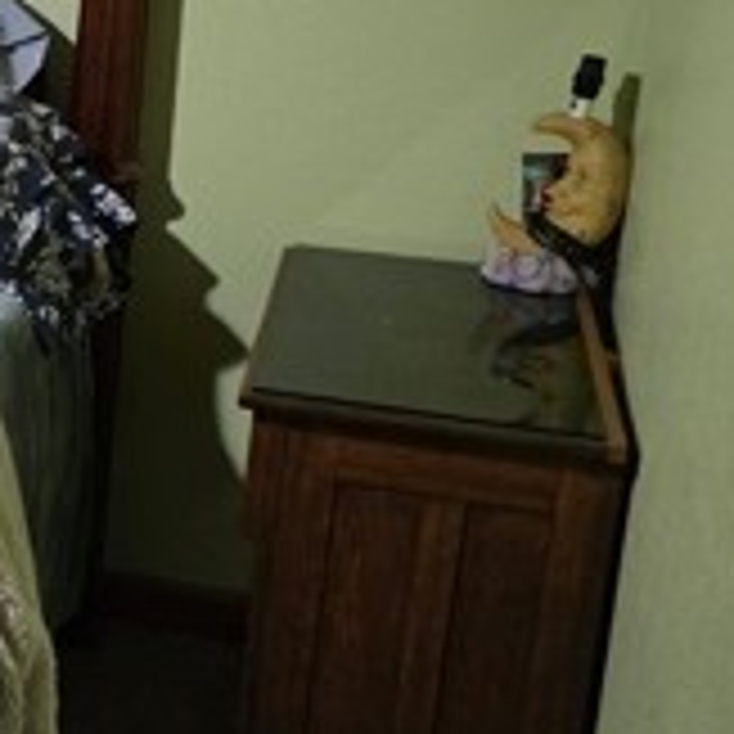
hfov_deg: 18.4
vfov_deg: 21.6
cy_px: 252
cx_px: -468
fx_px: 1919
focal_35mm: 80
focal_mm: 6.3
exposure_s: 1/120
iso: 2000
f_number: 1.7
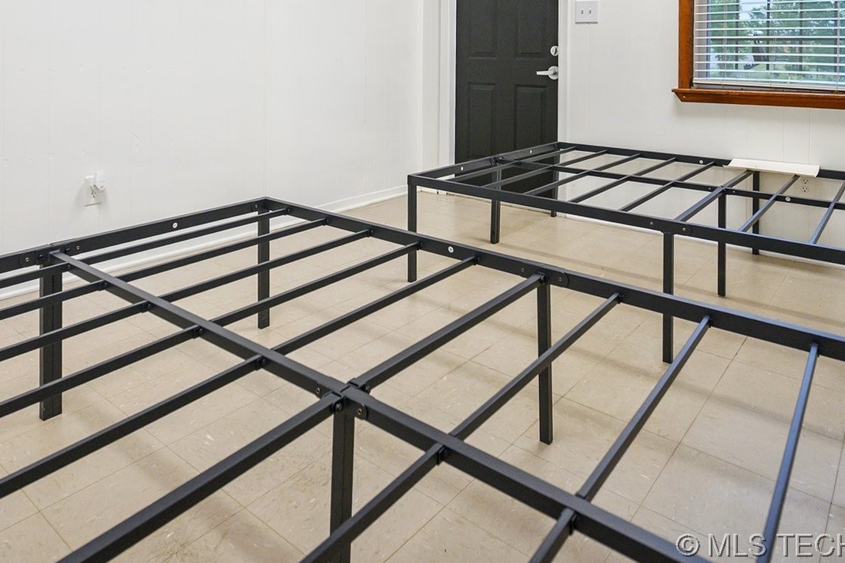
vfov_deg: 44.8
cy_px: 53
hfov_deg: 68.7
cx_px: 339
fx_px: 610
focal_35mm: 26
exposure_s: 1/200
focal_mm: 14
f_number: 4
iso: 640
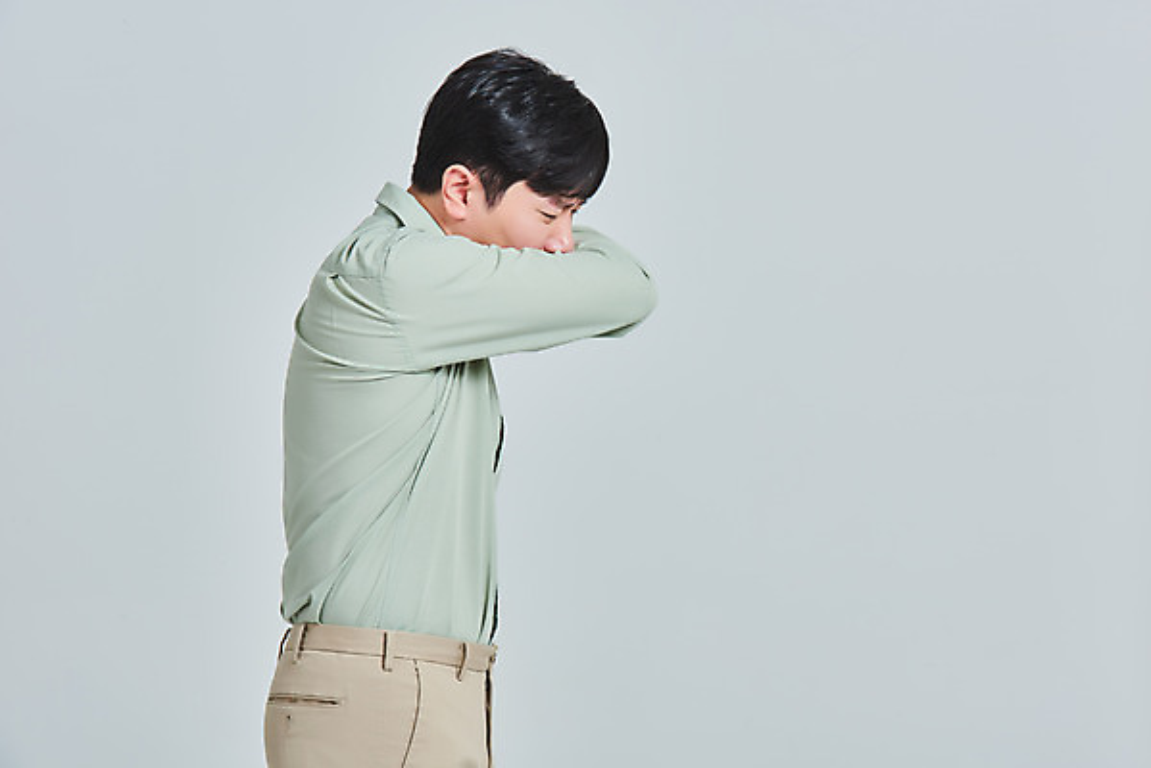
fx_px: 3902
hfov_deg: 16.8
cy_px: 384
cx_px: 576
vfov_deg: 11.2
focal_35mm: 122
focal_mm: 122
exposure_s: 1/125
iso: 100
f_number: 14
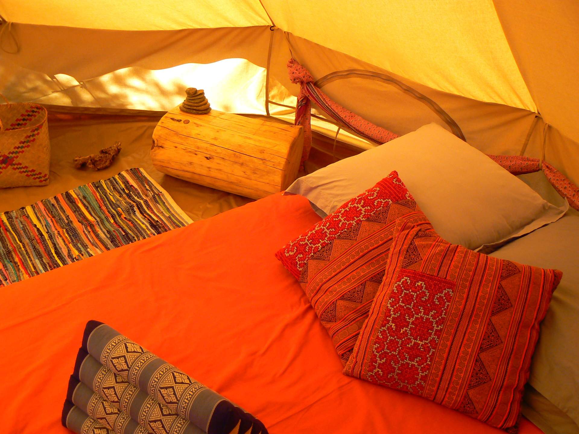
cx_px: 290
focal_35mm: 36
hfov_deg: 51.4
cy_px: 217
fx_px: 602
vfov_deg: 39.7
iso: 125
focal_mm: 6
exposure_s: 1/30
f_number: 2.8
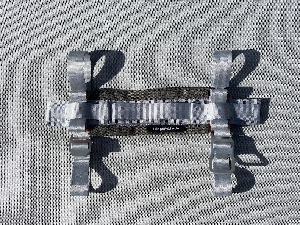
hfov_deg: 36.8
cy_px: 112
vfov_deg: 28.0
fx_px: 451
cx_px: 150
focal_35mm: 52
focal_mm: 6
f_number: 2.4
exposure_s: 1/1776
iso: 16
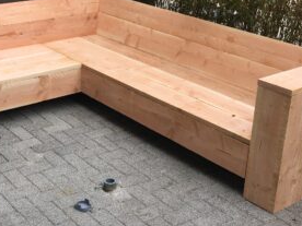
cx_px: 51
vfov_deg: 23.2
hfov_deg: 29.9
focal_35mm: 63
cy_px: 71
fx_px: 550
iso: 25
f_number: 2.2
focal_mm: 4.15
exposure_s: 1/553
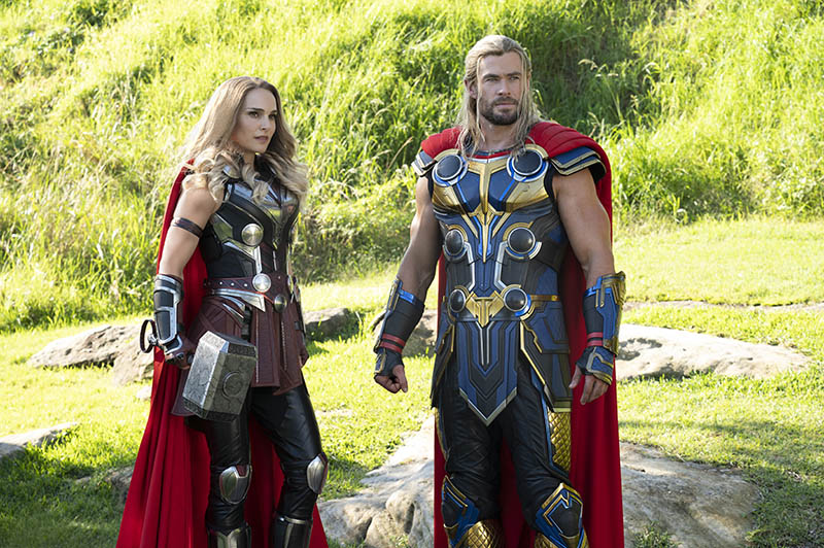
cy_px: 274
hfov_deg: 28.9
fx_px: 1601
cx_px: 412
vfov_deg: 19.4
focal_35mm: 70
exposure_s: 1/400
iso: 800
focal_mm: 70
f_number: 7.1
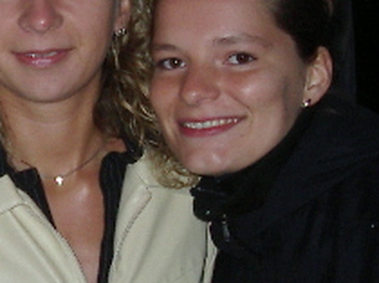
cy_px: 115
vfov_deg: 12.7
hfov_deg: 16.4
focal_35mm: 116
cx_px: -54
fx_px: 1269
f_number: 2.6
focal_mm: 5.8
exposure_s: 1/60
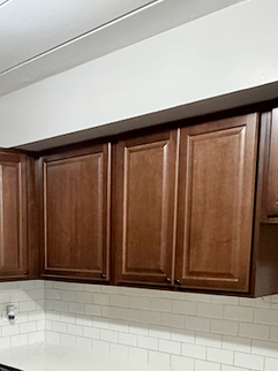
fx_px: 504
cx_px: 38
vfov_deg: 37.8
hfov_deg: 29.8
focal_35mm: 47
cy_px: 333
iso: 640
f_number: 2.2
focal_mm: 2.22
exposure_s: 1/60
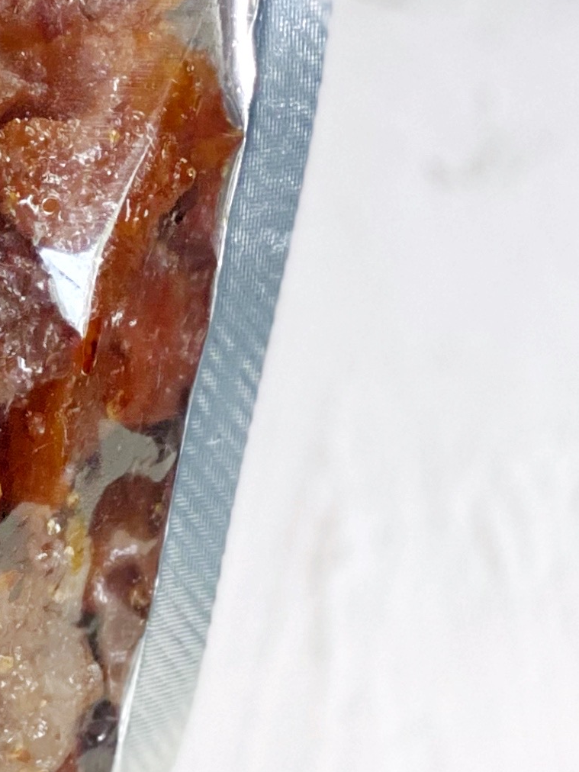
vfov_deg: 9.7
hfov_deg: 7.1
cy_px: 353
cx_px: -428
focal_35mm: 204
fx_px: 4550
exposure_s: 1/101
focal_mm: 6
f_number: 2
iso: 250
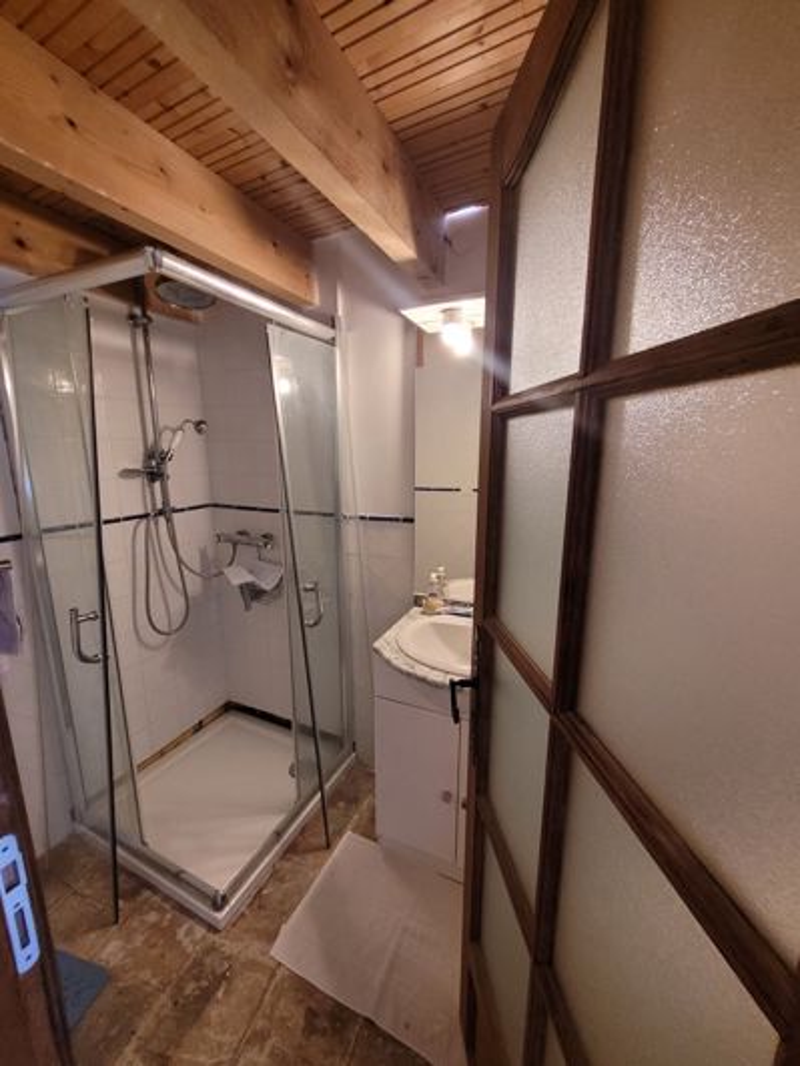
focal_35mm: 13
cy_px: 533
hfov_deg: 89.9
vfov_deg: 106.2
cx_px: 400
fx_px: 401
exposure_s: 1/50
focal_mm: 1.74
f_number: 2.2
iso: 400
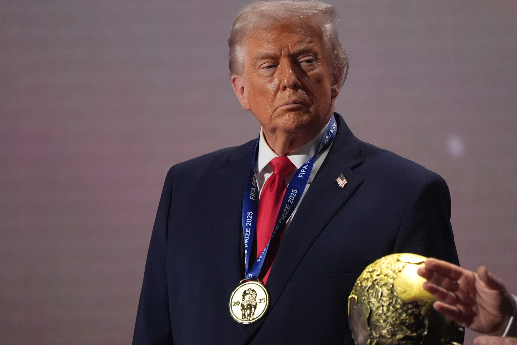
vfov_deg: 2.3
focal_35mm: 600
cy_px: 172
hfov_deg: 3.4
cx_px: 258
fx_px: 8617
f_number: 5.6
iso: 3200
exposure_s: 1/400
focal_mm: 400
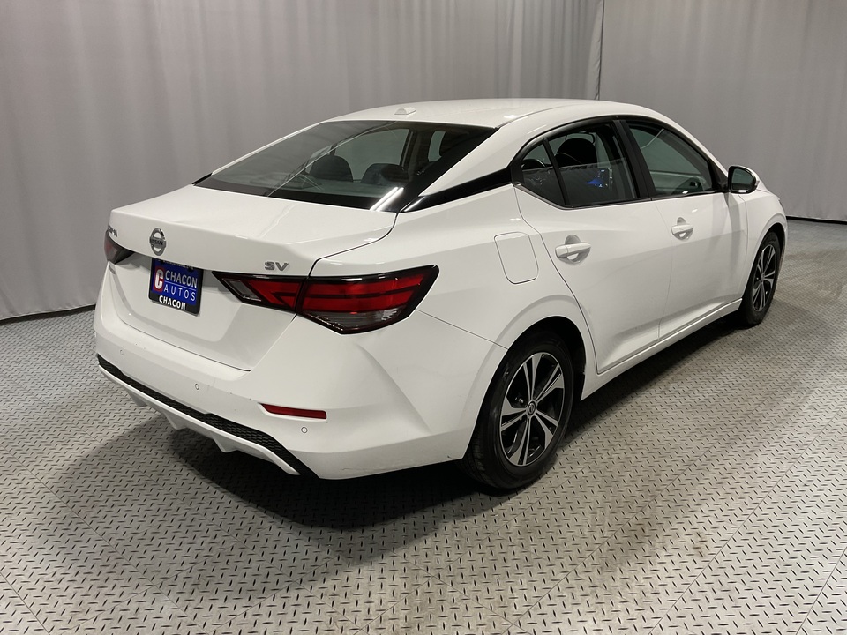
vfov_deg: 48.2
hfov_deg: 61.7
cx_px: 424
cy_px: 318
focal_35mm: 29
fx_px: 710
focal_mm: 3
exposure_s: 1/120
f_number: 1.8
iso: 64
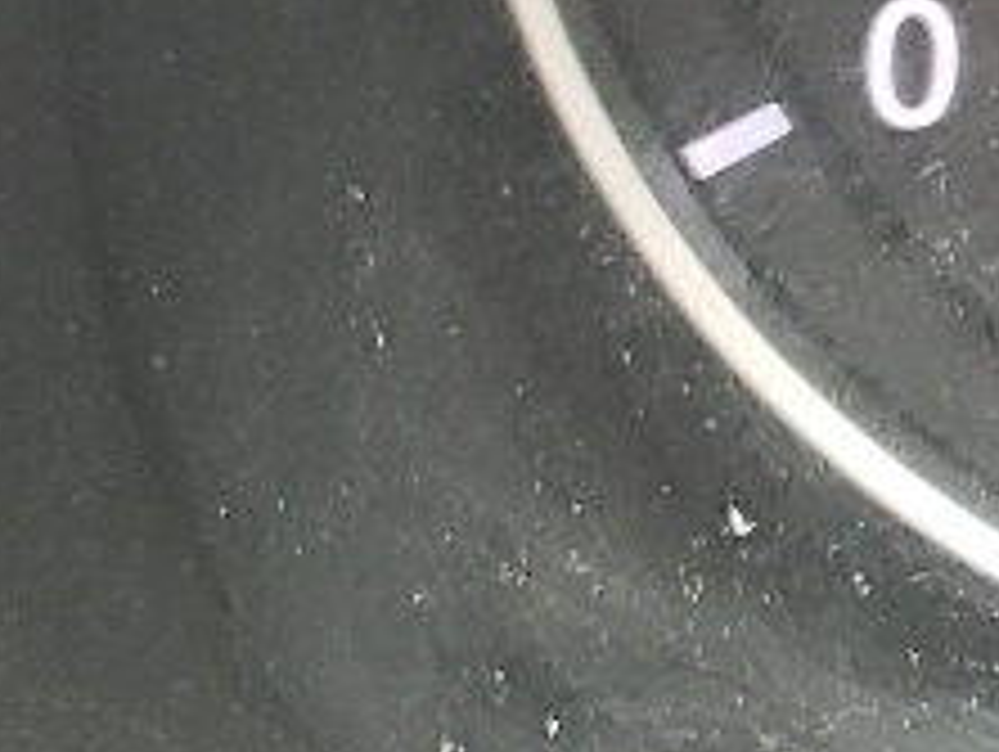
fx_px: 5403
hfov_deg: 8.4
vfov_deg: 7.9
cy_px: -239
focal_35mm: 187
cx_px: 3276
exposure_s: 1/60.2
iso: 73
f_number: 1.5
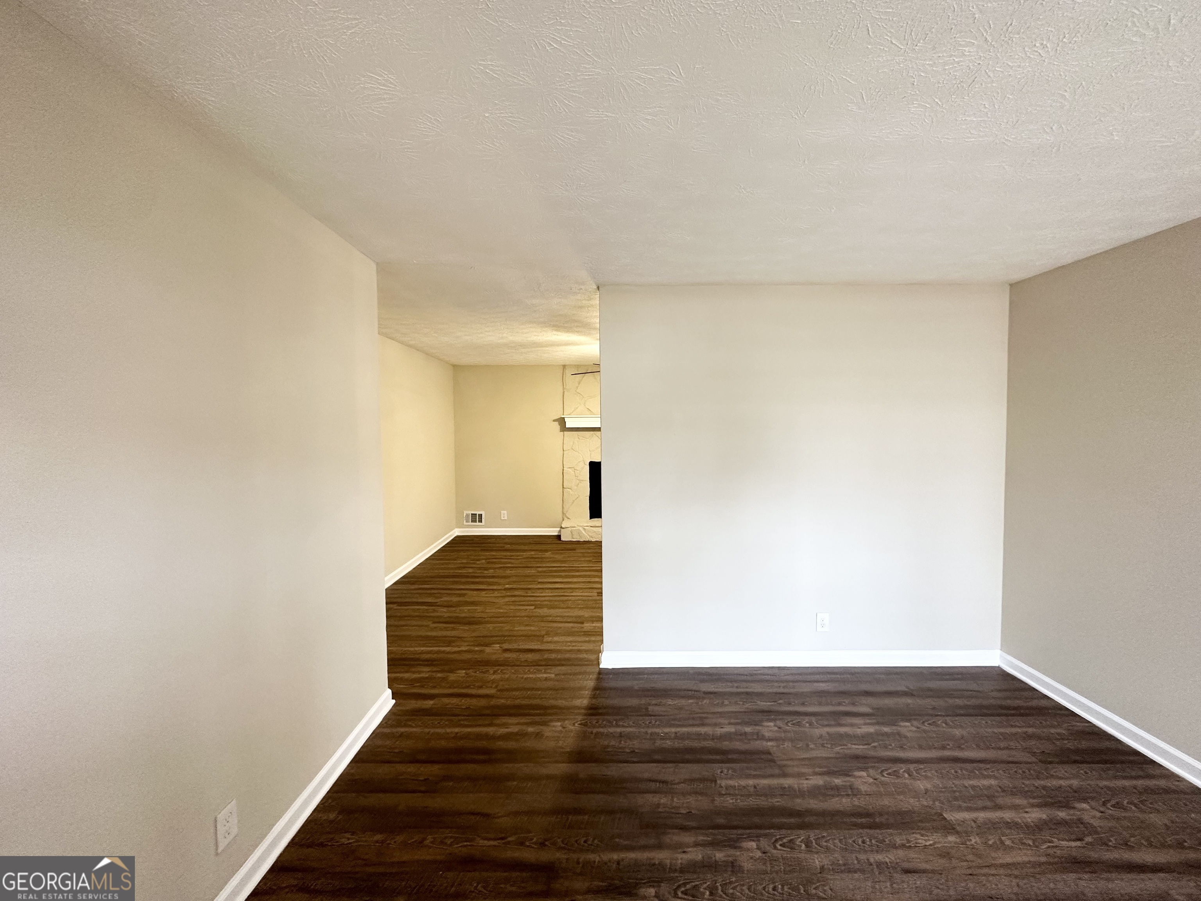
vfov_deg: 85.7
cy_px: 450
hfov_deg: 102.1
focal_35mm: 14
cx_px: 600
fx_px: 486
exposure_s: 1/60
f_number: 2.2
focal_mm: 2.22
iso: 200
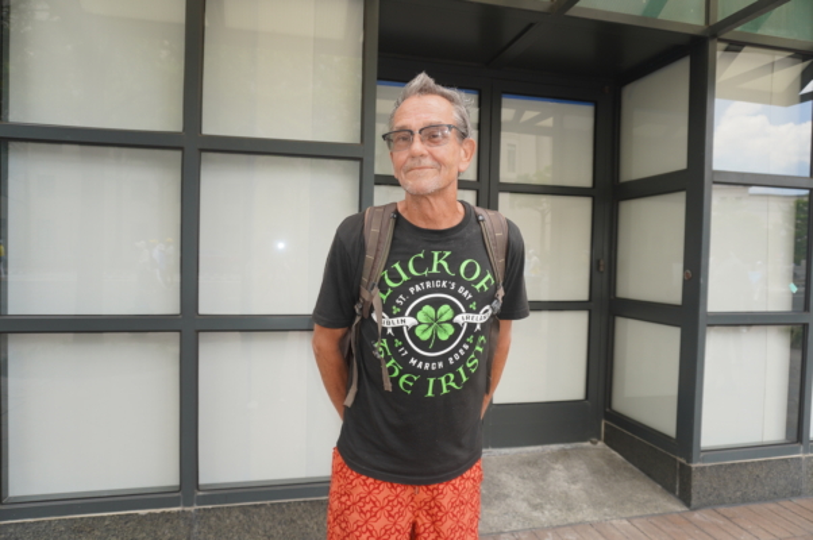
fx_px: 541
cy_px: 270
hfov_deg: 73.8
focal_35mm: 24
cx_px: 406
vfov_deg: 53.0
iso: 100
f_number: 4
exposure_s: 1/160
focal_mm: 16
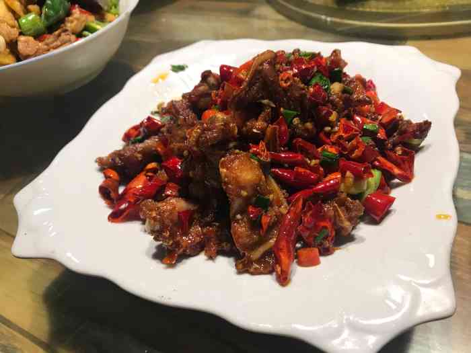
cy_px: 176
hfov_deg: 63.4
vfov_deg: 49.7
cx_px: 236
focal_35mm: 28
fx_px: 381
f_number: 1.8
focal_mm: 3.99
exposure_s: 1/33
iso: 40
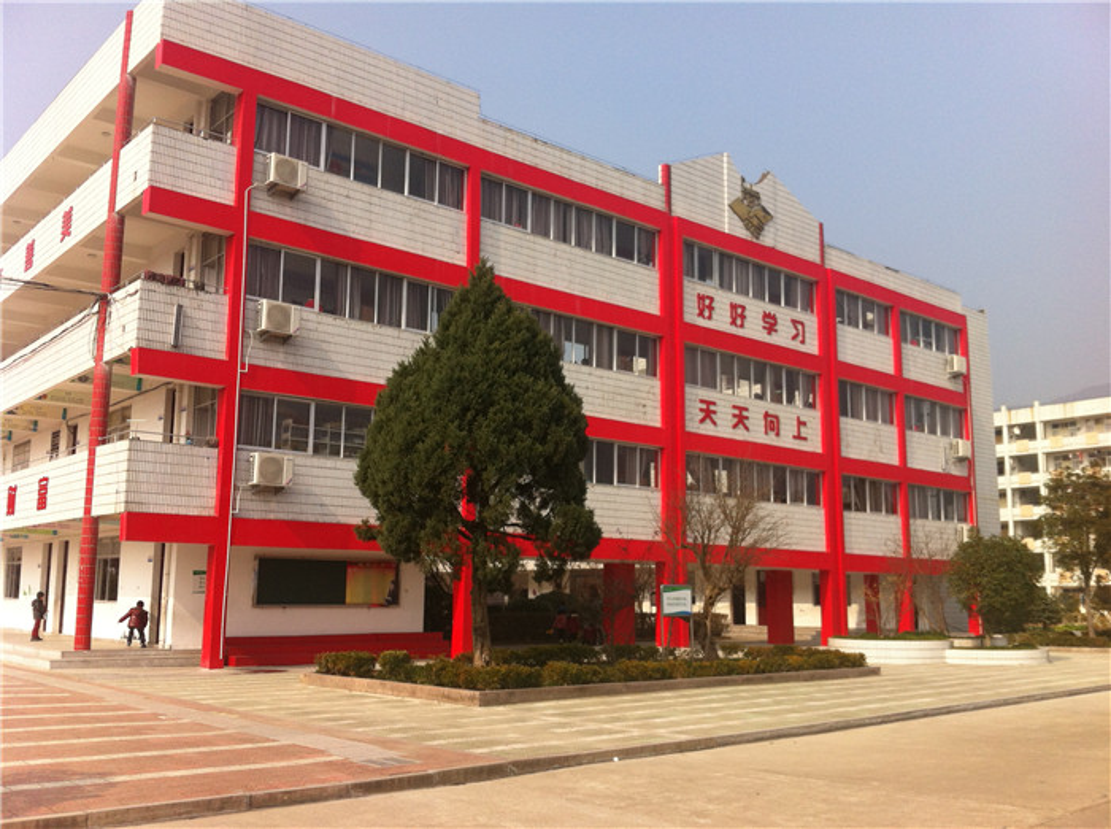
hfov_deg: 52.7
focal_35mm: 35
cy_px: 414
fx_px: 1121
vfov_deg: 40.6
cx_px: 556
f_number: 2.8
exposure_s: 1/1312
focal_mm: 3.85
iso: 80
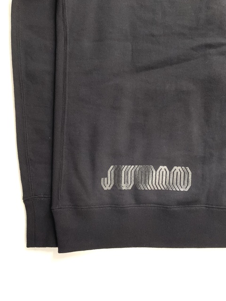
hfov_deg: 48.2
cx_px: 113
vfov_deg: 61.7
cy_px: 150
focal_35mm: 29
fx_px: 252
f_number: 1.8
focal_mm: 3
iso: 80
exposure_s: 1/60
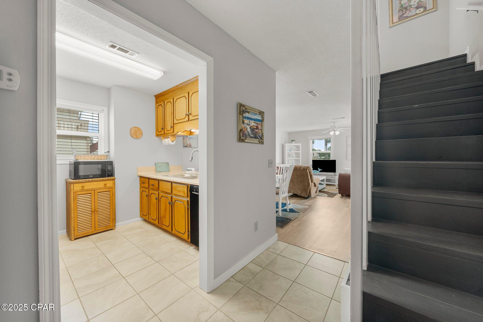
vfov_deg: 85.4
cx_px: 242
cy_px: 161
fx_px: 174
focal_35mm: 13
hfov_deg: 108.3
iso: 640
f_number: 9
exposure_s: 1/8
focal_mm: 13
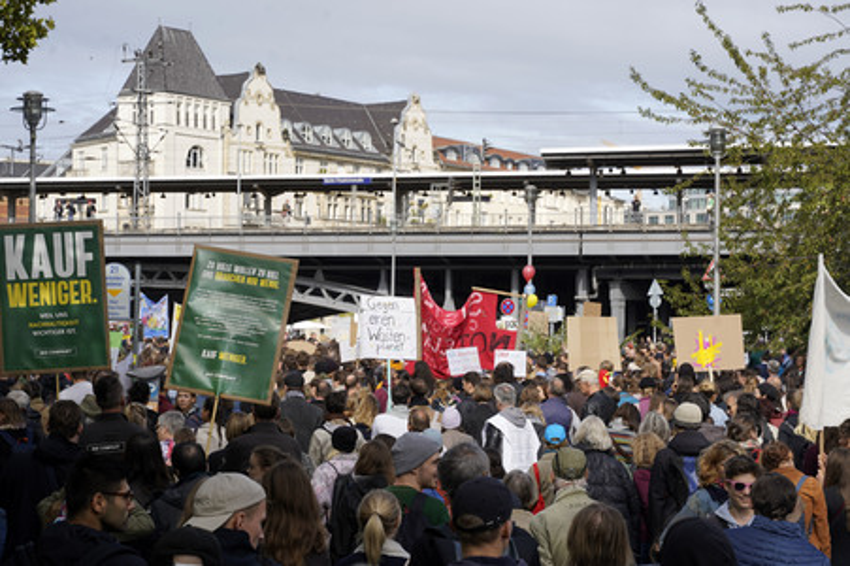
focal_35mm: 67
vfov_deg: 20.3
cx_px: 425
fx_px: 1581
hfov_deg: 30.1
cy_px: 283
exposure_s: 1/400
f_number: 9
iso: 160
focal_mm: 67
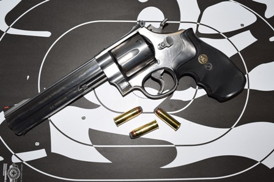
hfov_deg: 67.5
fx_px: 205
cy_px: 91
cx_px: 137
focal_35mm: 27
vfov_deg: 47.8
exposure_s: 1/60
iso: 100
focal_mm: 18
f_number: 8
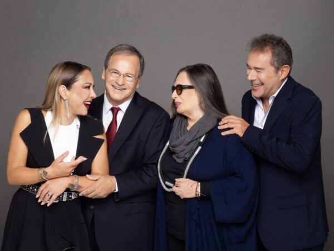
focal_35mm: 108
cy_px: 126
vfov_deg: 13.7
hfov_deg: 18.2
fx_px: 1042
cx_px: 167
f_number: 11
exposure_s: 1/100
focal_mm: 54
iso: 200
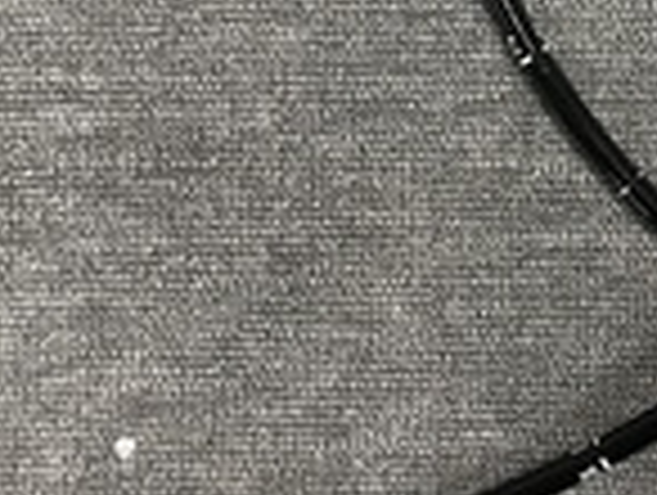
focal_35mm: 71
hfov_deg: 25.8
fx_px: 1350
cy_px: -99
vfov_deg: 19.6
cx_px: 680
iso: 200
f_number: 1.6
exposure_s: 1/60
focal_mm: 4.2
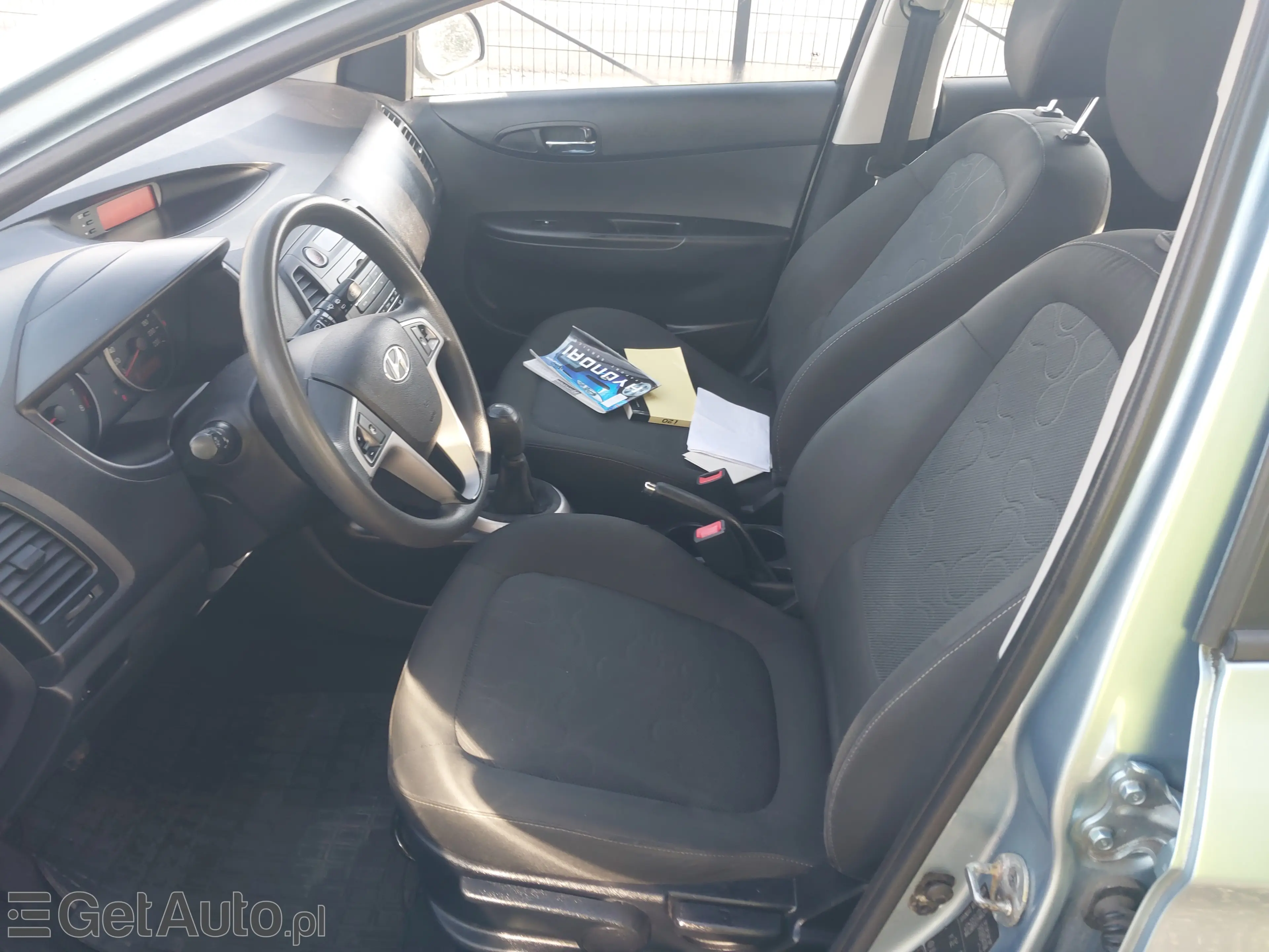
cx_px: 634
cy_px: 476
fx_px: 1100
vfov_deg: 46.8
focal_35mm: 30
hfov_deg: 60.0
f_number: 1.8
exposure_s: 1/60
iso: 50
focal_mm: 4.6
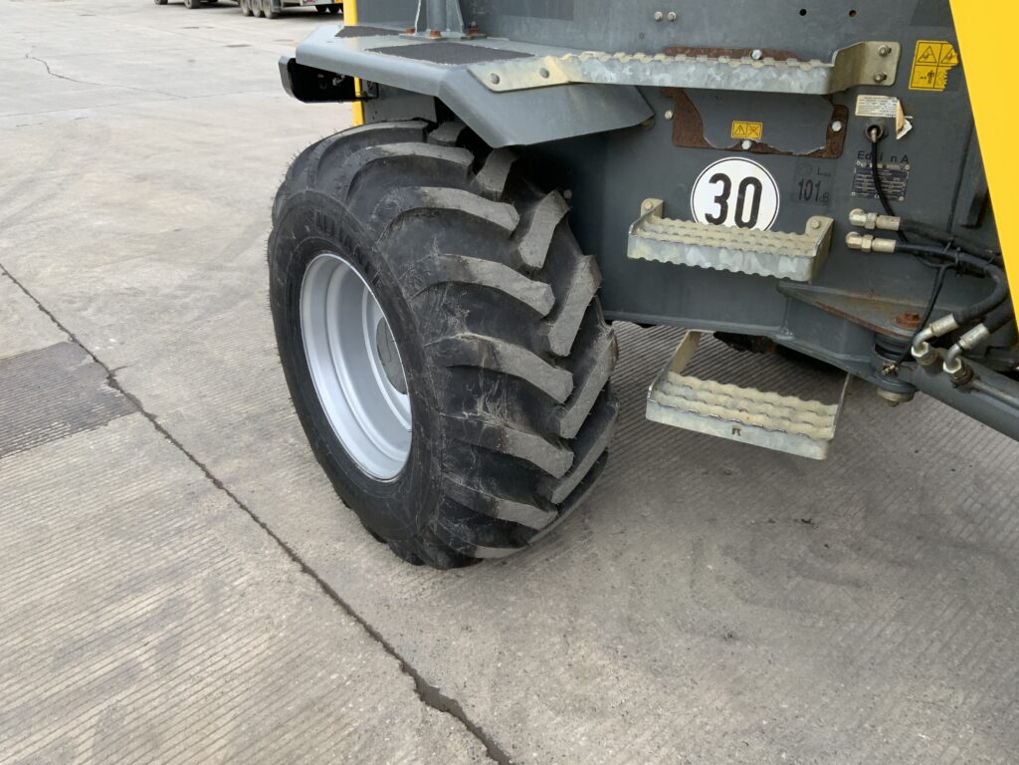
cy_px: 382
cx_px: 510
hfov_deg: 61.7
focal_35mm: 29
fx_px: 854
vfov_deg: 48.2
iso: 16
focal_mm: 3
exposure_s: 1/545
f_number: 1.8
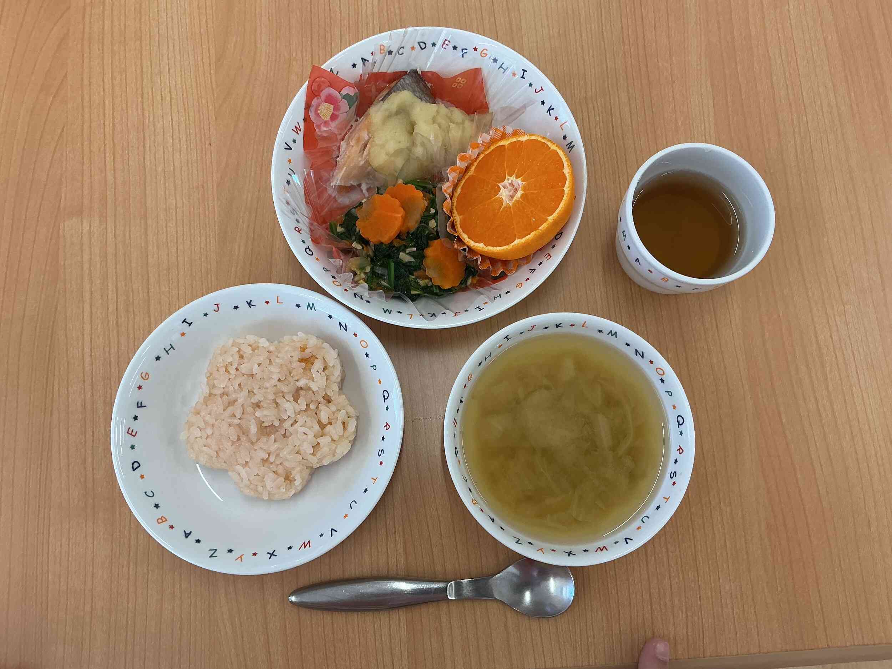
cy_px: 334
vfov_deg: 48.2
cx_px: 446
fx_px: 747
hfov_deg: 61.7
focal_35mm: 29
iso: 32
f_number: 1.8
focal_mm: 3
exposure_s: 1/120
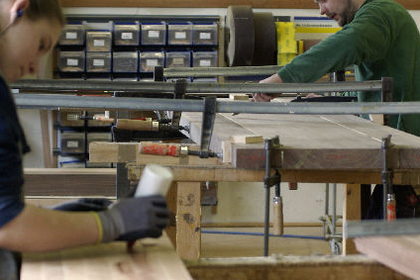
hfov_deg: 13.9
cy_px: 114
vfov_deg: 9.3
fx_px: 1727
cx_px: 199
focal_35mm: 148
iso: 400
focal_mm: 58
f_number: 3.5
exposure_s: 1/80
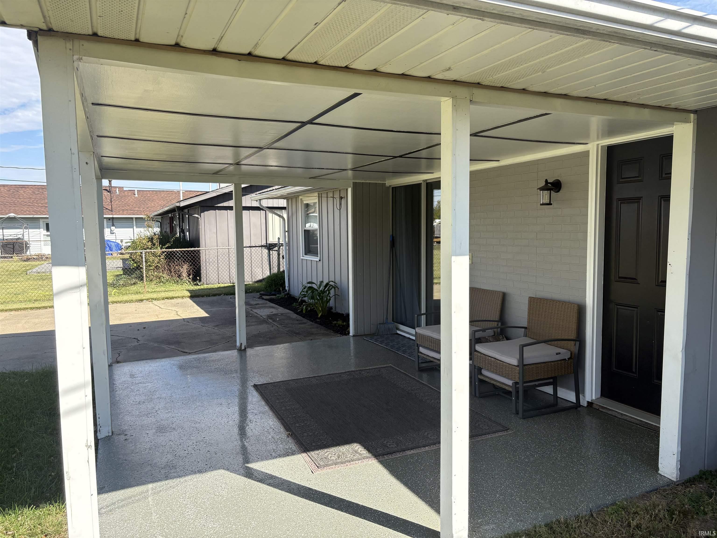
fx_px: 539
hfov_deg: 67.3
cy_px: 269
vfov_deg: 53.1
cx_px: 358
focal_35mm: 26
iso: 64
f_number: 1.6
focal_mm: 5.96
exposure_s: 1/1626
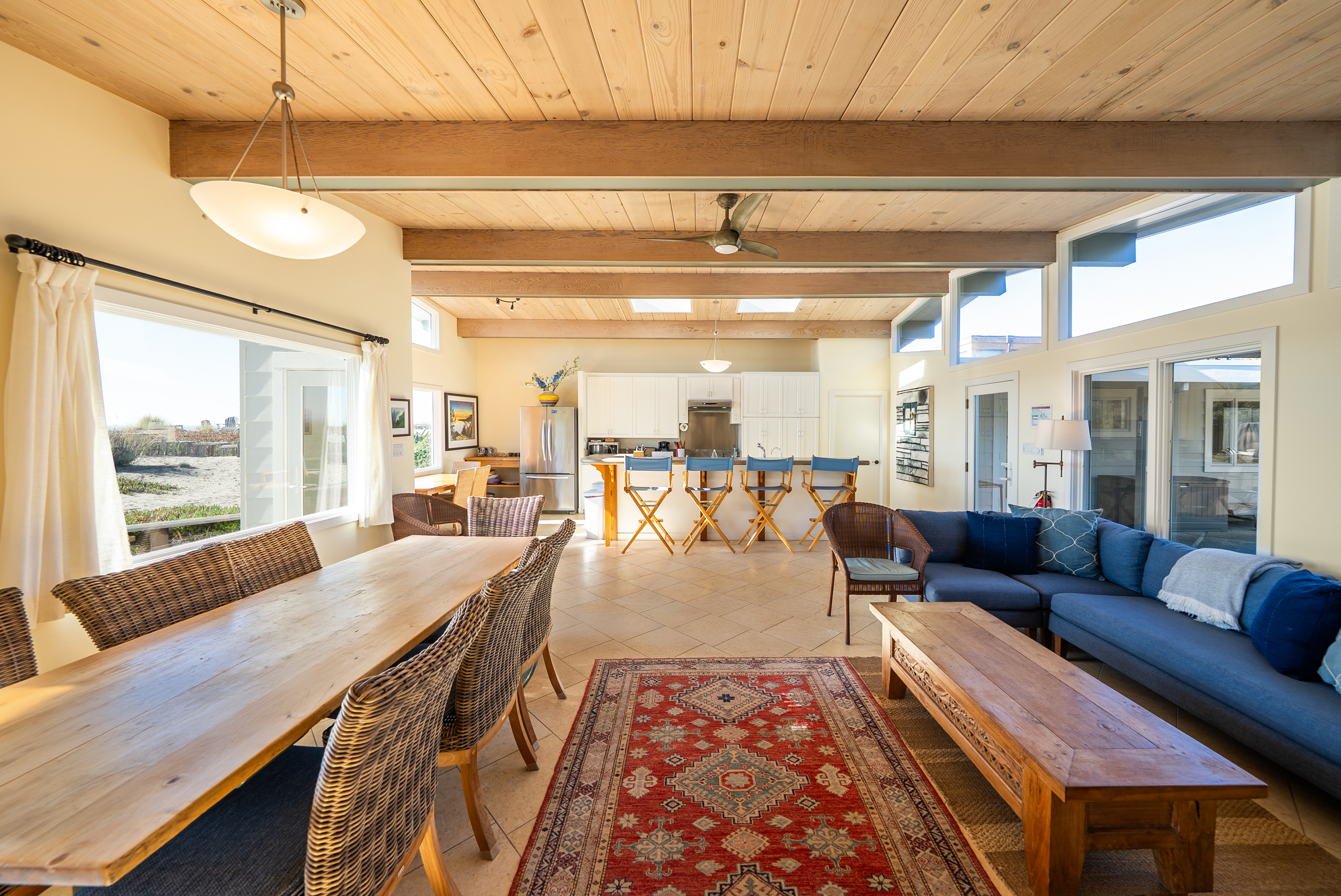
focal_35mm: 12
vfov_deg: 90.1
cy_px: 448
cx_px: 670
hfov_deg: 112.6
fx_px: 447
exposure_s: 1/40
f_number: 5
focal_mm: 12
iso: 80
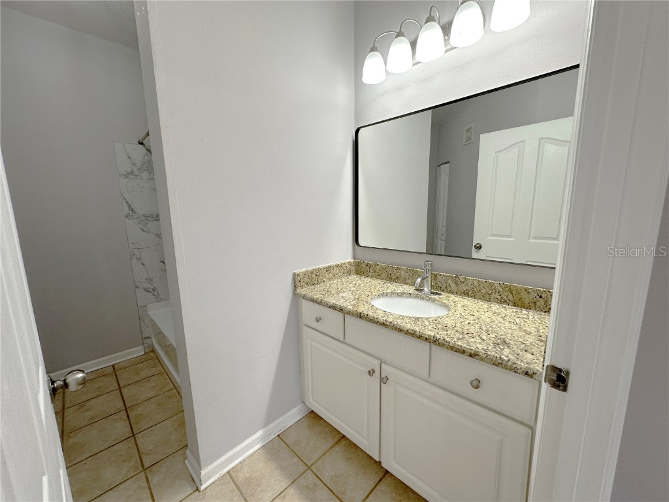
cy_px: 251
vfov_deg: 85.7
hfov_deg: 102.1
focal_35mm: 14
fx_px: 271
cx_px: 334
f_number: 2.2
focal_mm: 2.22
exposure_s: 1/120
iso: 100
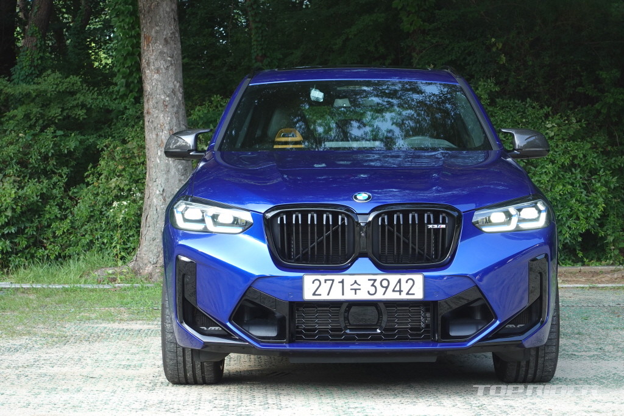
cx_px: 312
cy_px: 208
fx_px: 1213
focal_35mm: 70
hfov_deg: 28.8
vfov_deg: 19.5
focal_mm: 25.7
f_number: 4
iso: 125
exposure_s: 1/125
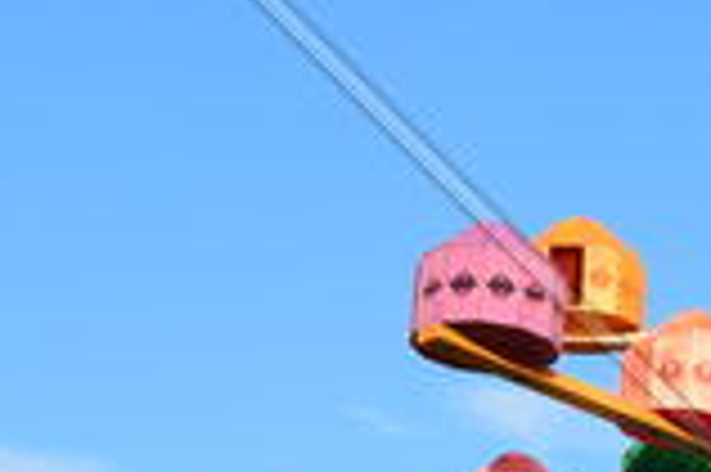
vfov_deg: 8.9
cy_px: 728
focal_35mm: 149
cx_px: 994
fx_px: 2940
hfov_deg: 13.2
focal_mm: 18
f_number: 7.1
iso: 100
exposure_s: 1/200
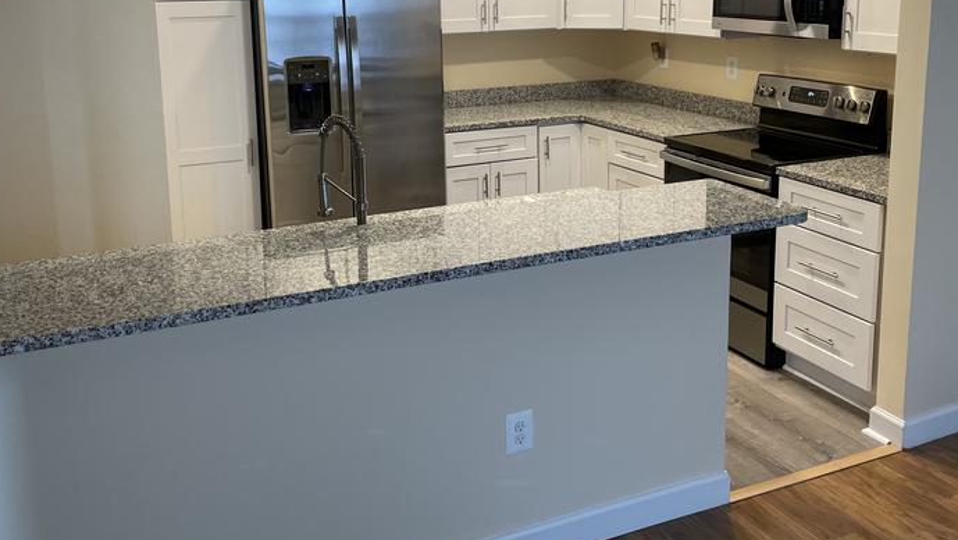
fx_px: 940
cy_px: 138
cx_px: 476
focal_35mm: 37
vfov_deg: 31.5
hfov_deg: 54.0
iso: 80
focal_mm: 4.2
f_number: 1.6
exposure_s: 1/60
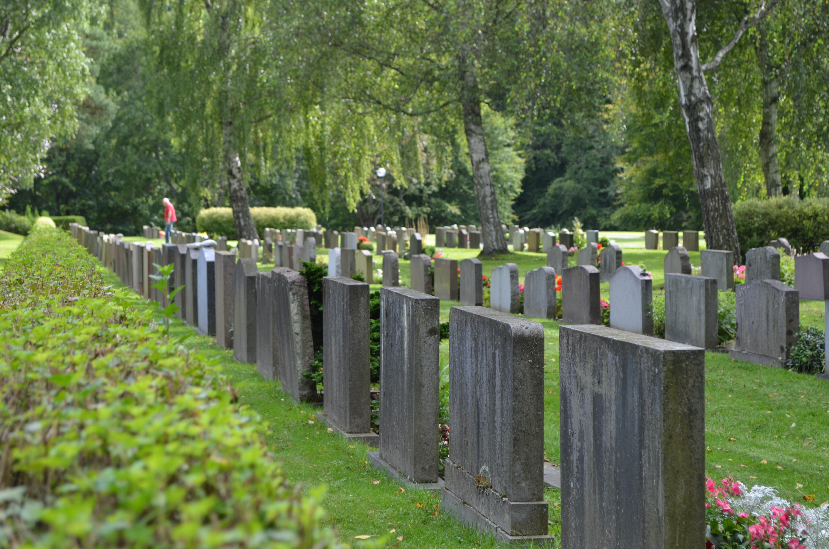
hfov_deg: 24.7
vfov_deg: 16.5
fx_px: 1896
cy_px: 274
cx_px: 414
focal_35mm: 82
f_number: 8
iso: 110
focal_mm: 55
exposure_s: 1/60
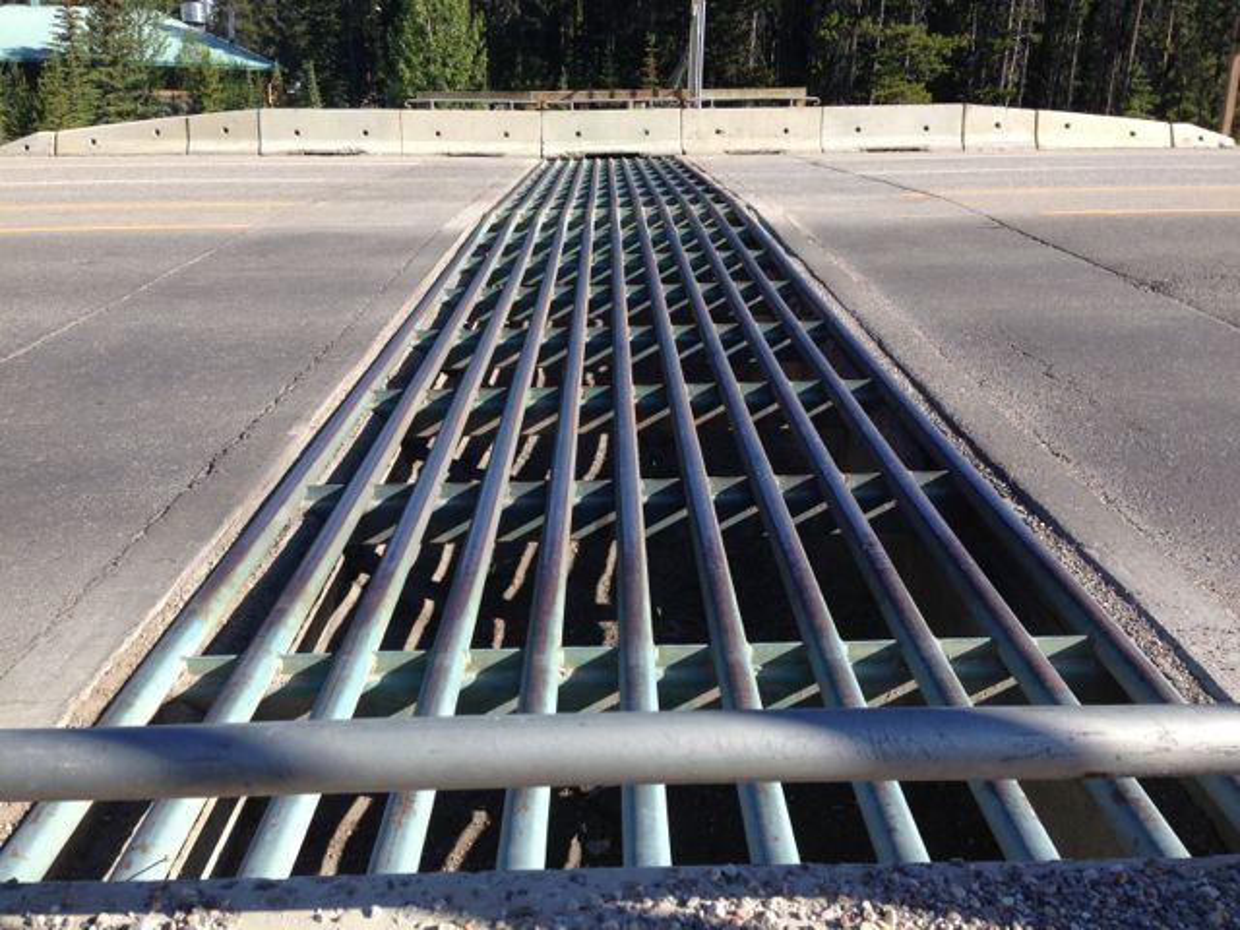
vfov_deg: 42.9
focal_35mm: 33
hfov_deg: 55.4
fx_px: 1182
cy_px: 465
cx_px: 620
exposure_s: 1/919
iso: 50
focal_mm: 4.12
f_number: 2.4
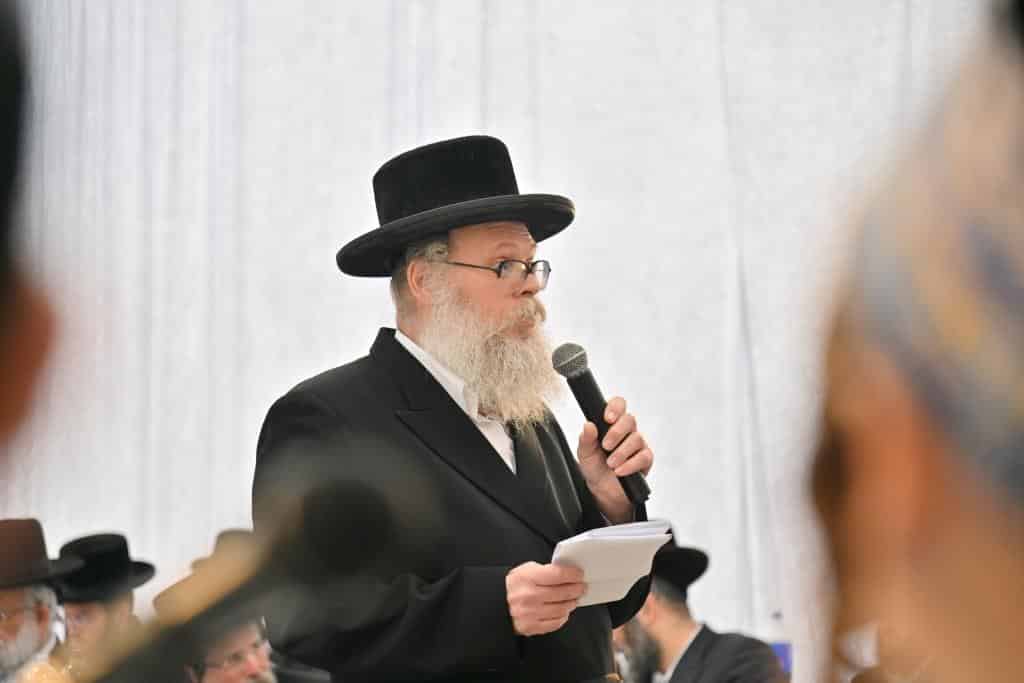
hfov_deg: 17.1
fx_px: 3414
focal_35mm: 120
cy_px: 342
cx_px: 512
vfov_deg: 11.4
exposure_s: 1/160
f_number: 4
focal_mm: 120
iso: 400
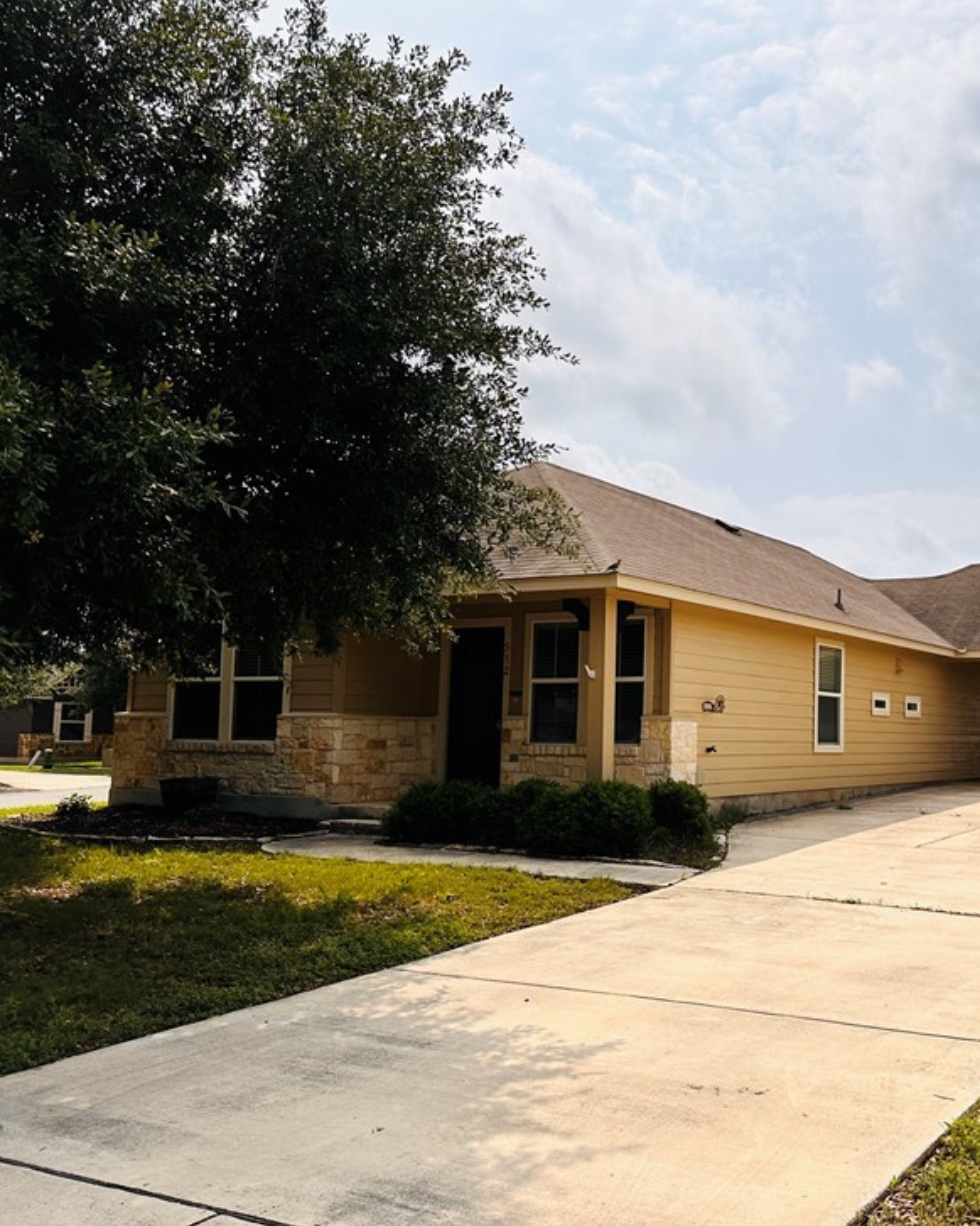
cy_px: 616
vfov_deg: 54.2
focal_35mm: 33
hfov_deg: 43.0
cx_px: 742
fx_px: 1197
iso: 80
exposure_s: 1/15625
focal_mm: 6.86
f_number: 1.78
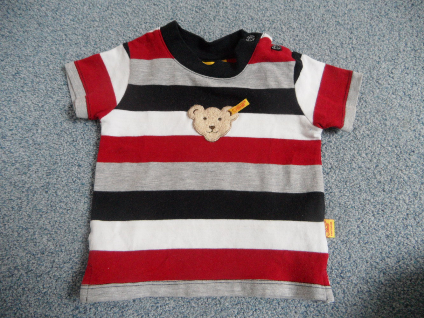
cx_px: 212
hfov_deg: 71.6
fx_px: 294
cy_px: 159
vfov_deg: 56.8
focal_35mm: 24
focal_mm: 4.1
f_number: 2.9
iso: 240
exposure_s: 1/30
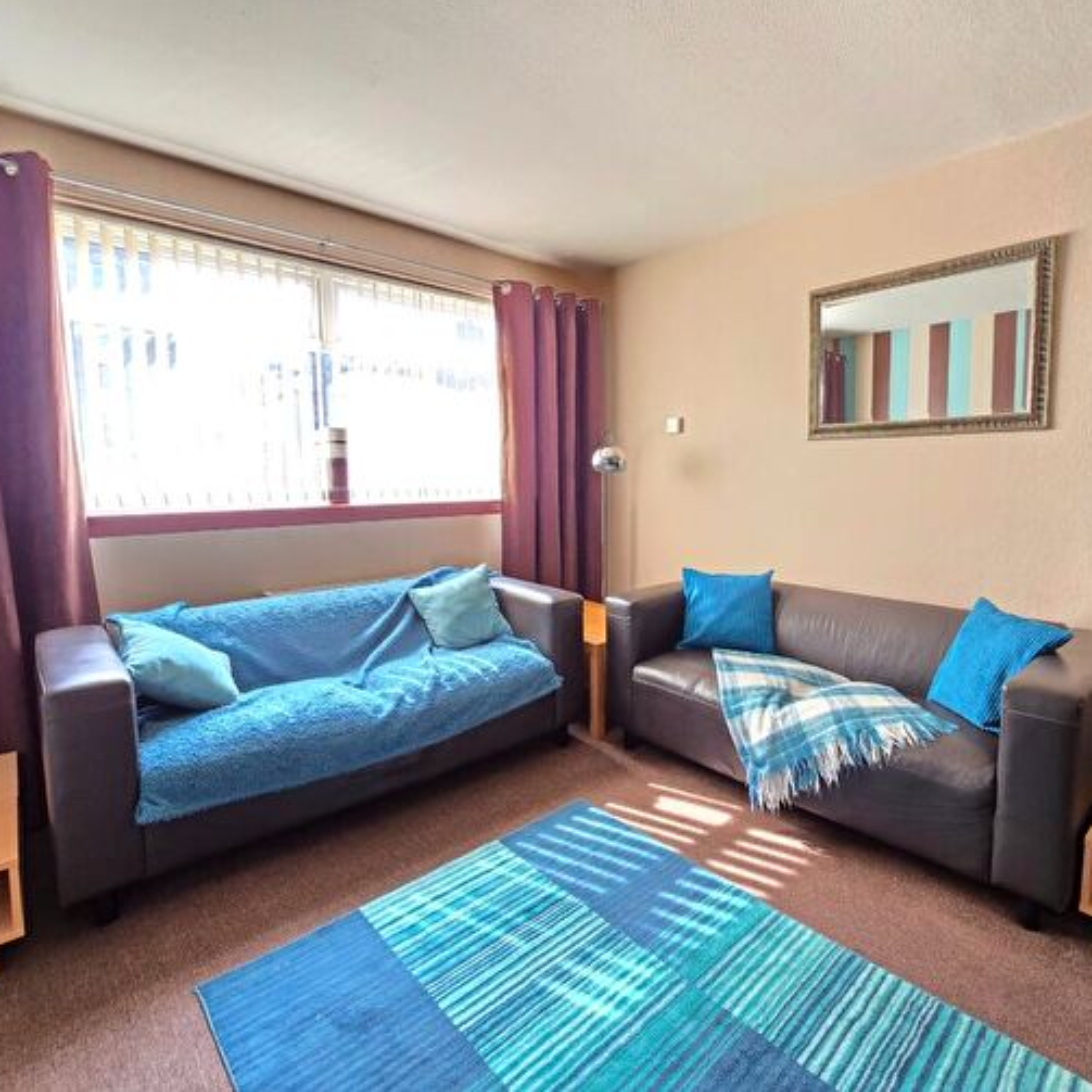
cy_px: 524
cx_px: 658
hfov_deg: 86.3
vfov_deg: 87.4
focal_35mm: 16
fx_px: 571
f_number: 2.2
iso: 200
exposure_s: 1/50
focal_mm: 2.2
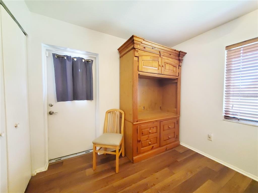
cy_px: 96
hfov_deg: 106.2
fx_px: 97
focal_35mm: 13
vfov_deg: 89.9
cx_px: 129
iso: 800
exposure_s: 1/30
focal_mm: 1.8
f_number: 2.2
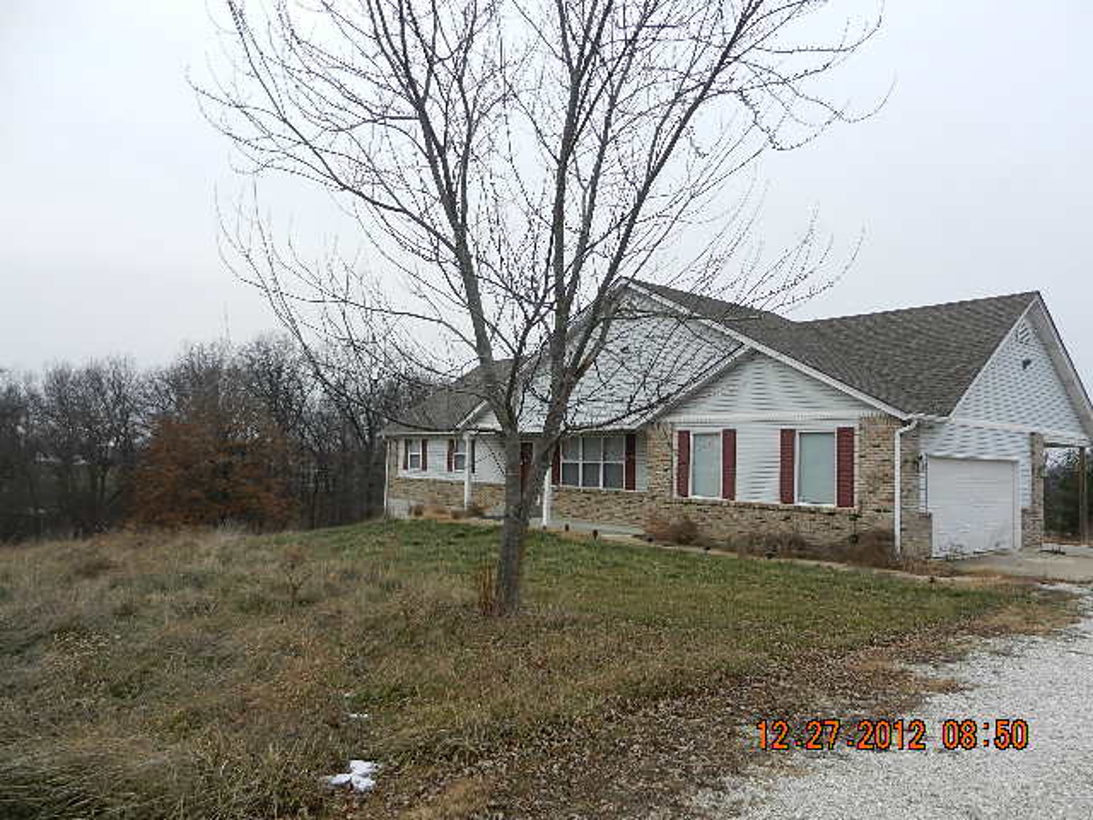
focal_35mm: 25
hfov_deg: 69.4
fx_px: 789
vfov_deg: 54.9
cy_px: 410
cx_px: 546
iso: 160
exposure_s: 1/200
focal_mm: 4.5
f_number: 3.5
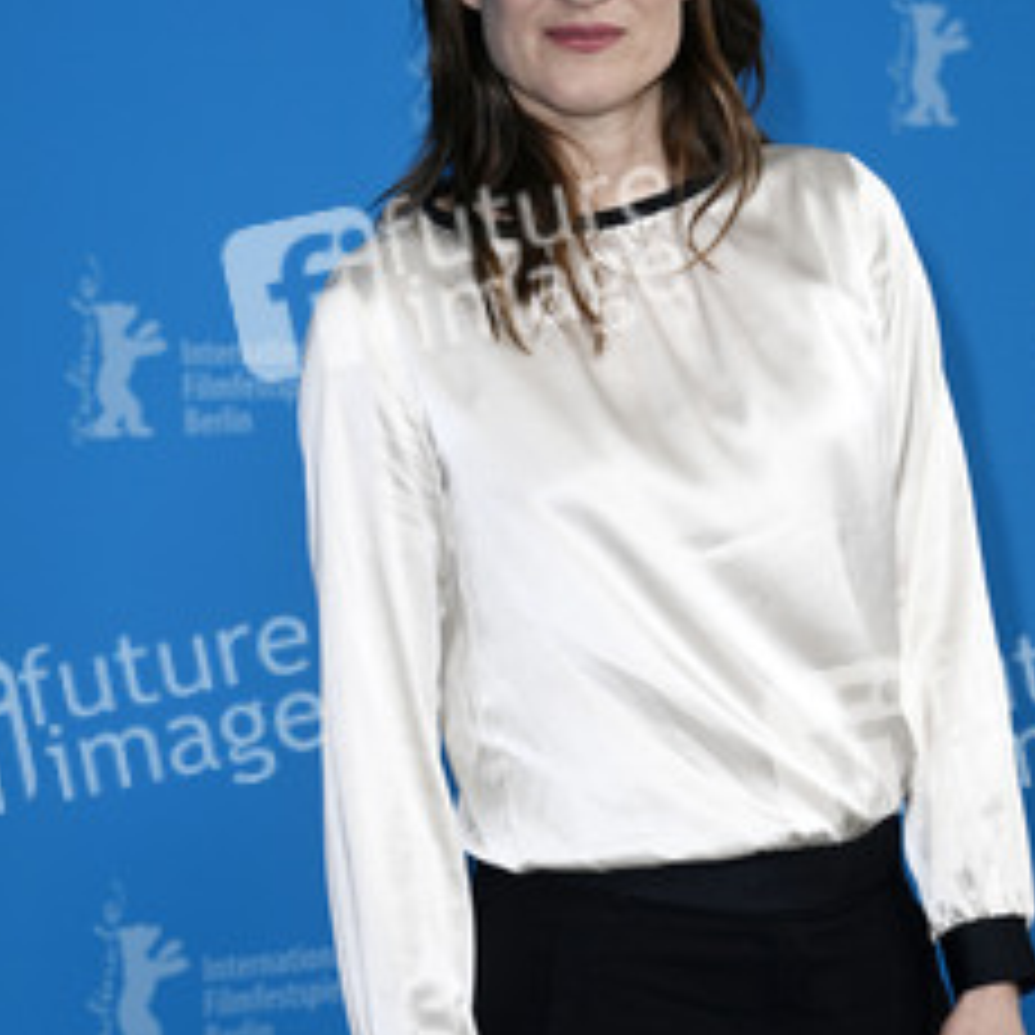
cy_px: 500
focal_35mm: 148
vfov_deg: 11.8
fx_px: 5006
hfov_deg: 11.8
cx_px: 585
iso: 800
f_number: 5.6
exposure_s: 1/250
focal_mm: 100
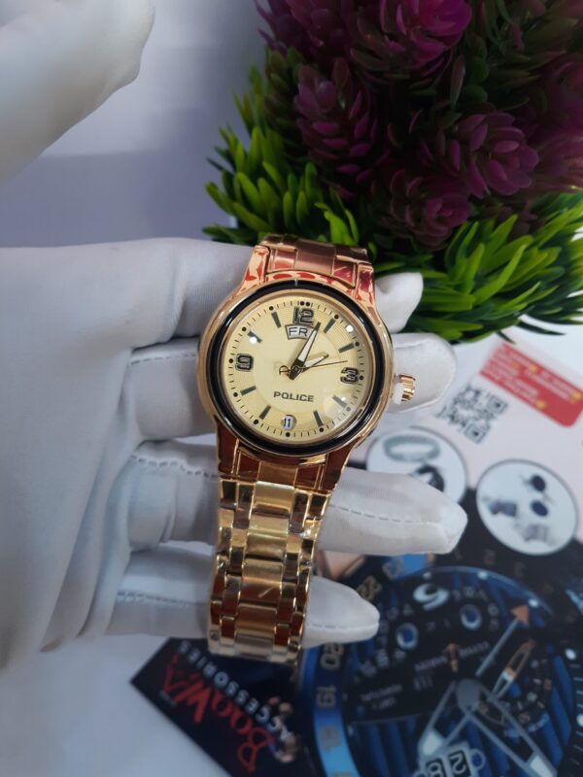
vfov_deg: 63.4
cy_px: 388
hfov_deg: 49.7
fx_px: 629
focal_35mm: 28
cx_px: 292
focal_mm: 3.7
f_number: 1.7
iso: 80
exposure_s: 1/40
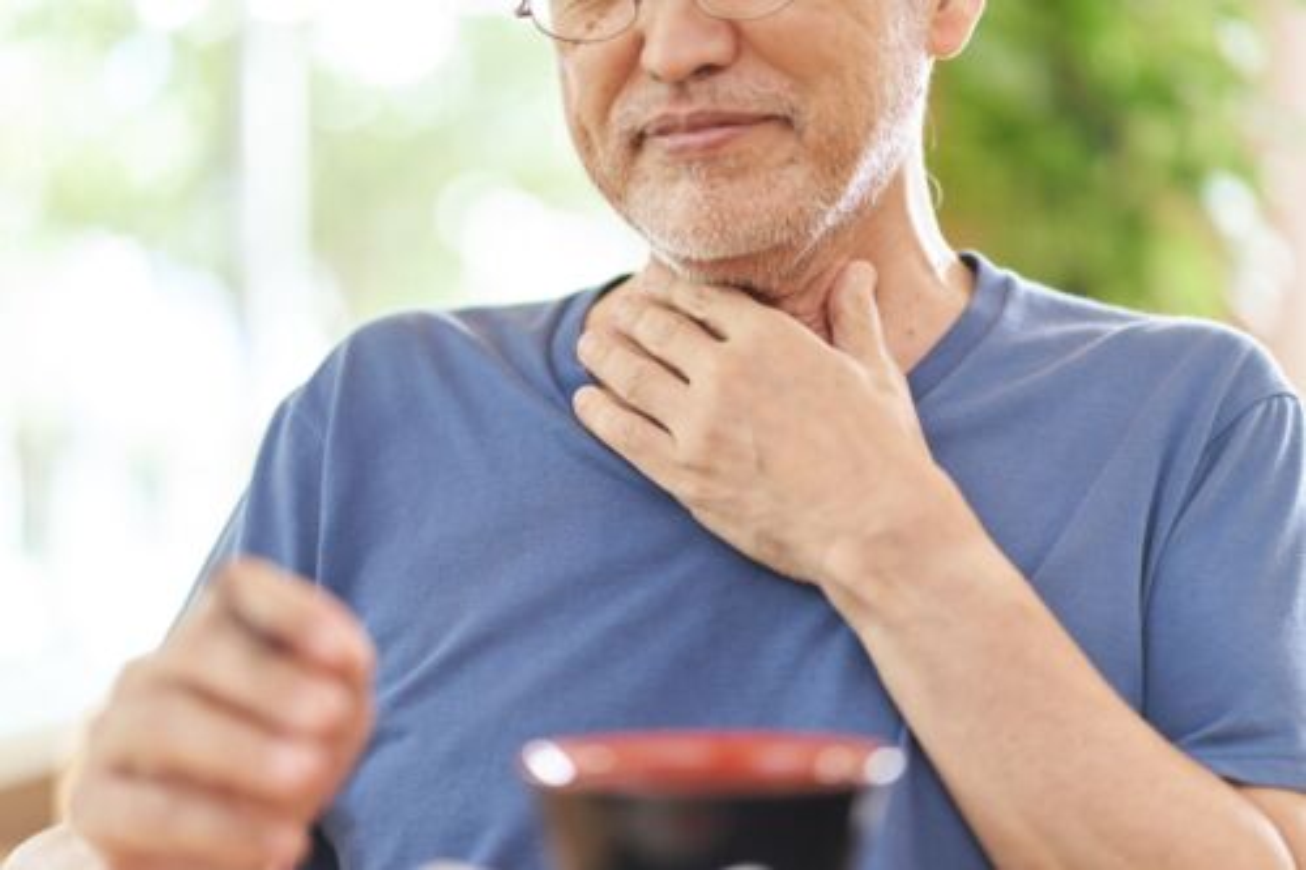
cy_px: 435
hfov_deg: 23.9
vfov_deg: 16.1
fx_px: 3082
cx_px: 653
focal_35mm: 85
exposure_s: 1/100
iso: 200
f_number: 2
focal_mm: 85
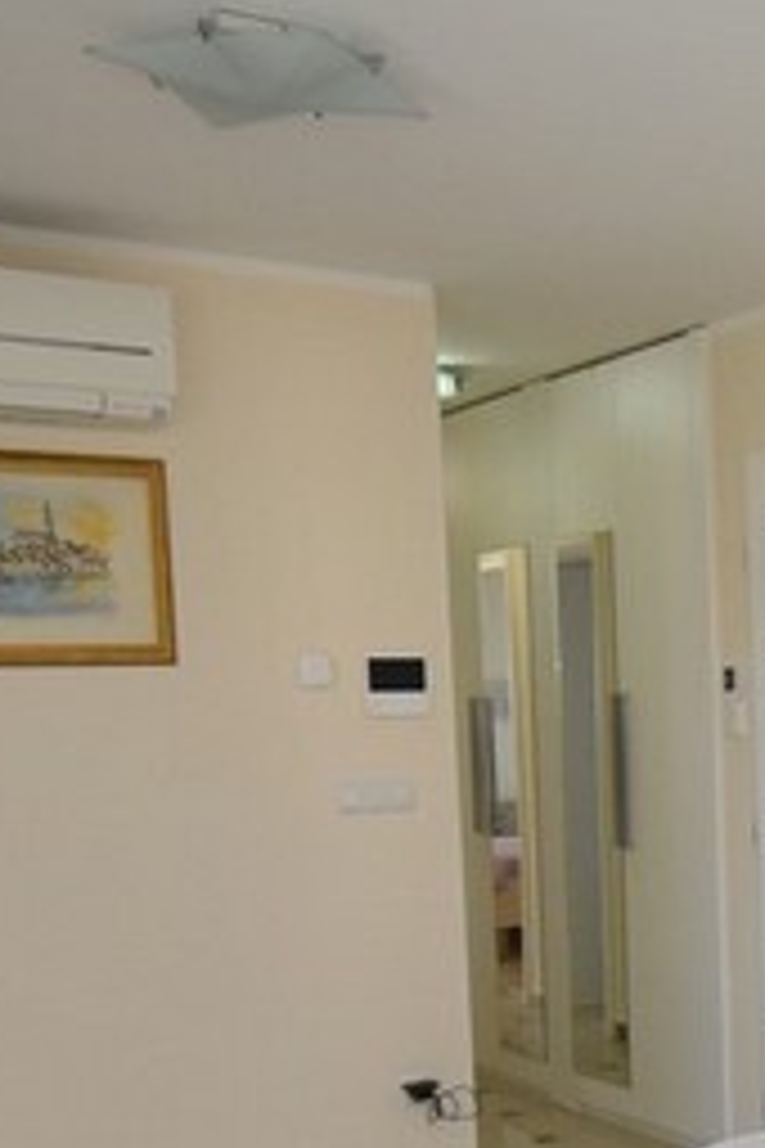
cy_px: 878
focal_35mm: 53
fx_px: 1689
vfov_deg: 36.5
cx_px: 875
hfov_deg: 23.7
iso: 1100
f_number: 4.5
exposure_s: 1/125
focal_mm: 10
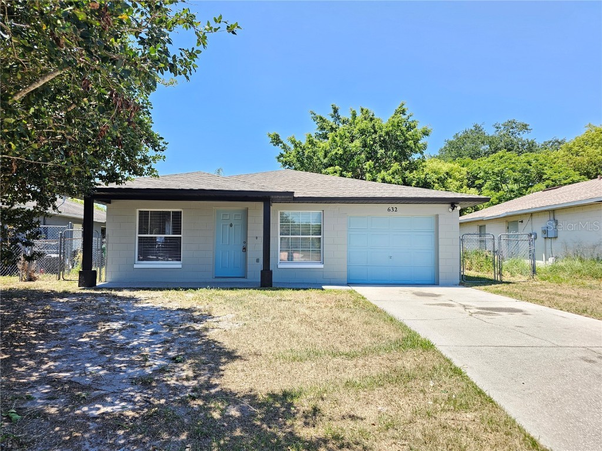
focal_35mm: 23
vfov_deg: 58.9
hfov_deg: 73.9
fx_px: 400
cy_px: 226
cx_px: 301
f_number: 1.7
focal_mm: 6.3
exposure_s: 1/142
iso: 10
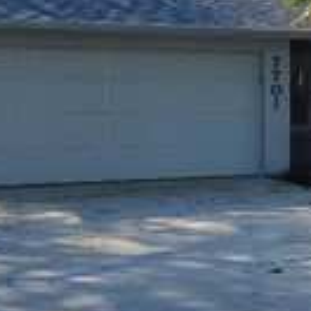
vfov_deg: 19.9
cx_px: 445
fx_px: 884
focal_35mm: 87
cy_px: 150
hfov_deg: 18.1
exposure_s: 1/1351
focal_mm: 5.58
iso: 50
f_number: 1.8
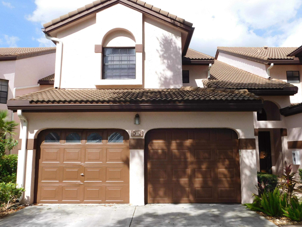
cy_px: 114
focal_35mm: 30
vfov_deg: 46.8
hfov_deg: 60.0
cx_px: 151
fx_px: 262
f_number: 3.2
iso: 125
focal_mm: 5.3
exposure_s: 1/1250
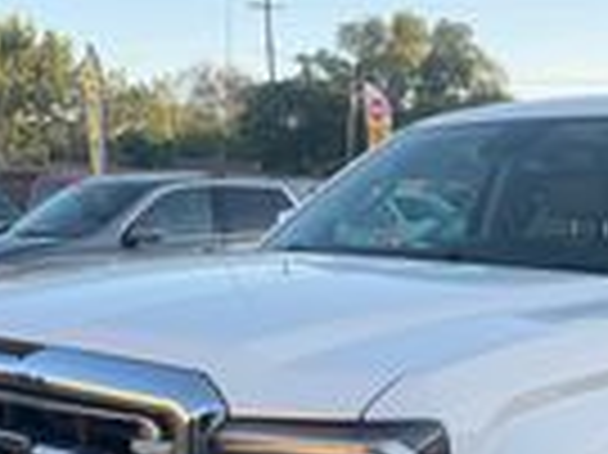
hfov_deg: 29.8
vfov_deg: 21.7
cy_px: 494
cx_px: 459
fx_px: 1123
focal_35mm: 64
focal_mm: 6.76
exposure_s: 1/849
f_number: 1.78
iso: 80
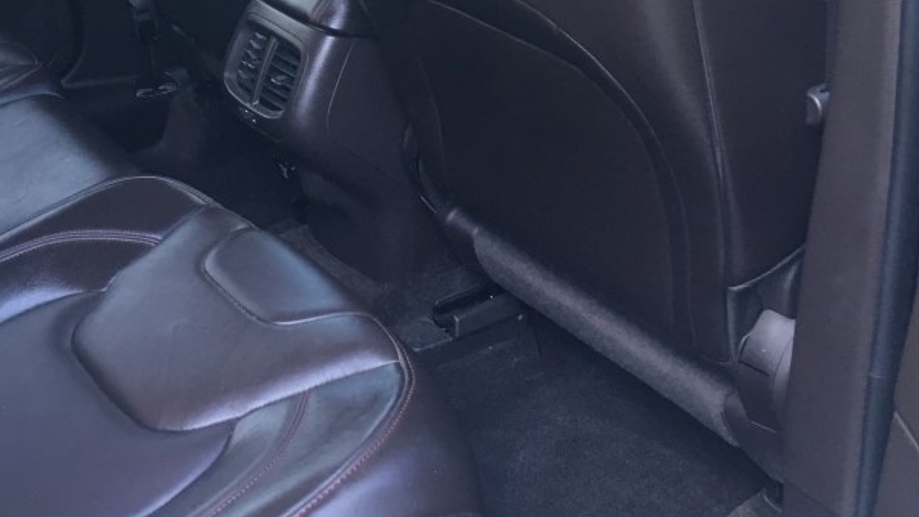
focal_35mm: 54
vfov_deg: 21.7
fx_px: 1316
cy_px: 55
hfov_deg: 37.9
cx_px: 273
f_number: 2.2
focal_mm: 4.15
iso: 80
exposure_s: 1/30
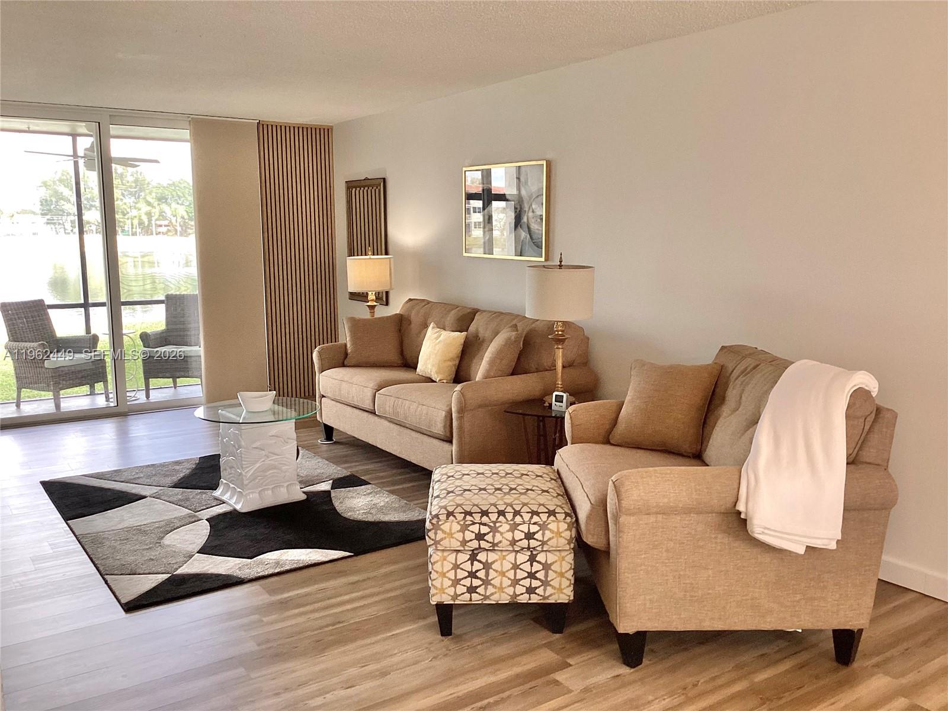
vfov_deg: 45.4
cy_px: 356
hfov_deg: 58.4
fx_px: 849
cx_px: 474
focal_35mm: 31
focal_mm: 3.3
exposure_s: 1/120
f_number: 2.4
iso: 80
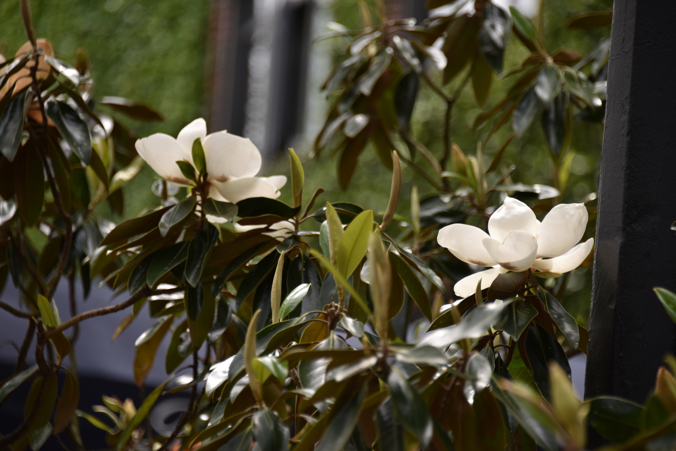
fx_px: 3756
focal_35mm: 200
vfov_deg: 6.9
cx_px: 338
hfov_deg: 10.3
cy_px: 226
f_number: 5.6
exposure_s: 1/400
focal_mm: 200
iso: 250
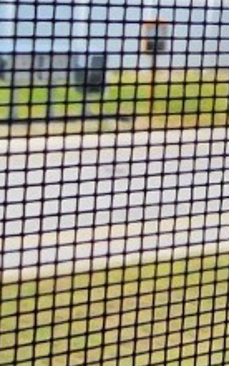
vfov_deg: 30.7
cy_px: 43
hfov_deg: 18.0
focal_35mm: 64
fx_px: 637
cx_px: 348
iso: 50
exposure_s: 1/1318
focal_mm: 2.2
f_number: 2.2
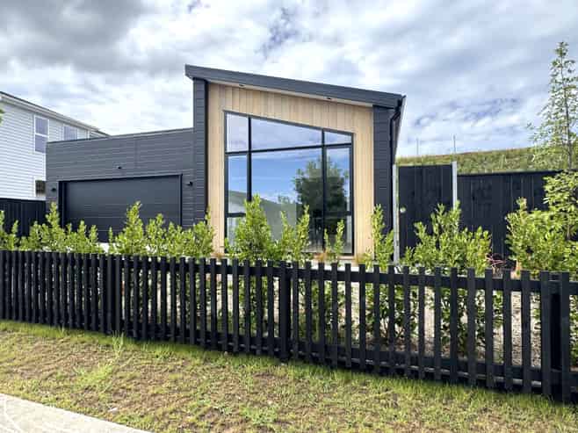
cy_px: 216
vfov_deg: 68.6
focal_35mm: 19
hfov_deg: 84.7
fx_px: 317
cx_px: 289
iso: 50
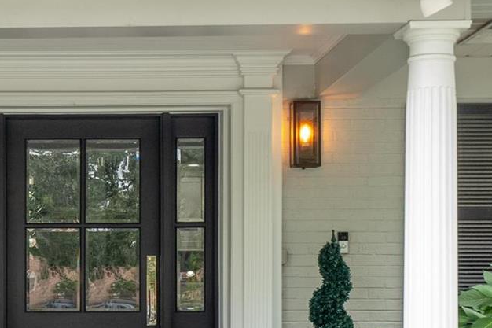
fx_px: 1257
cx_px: 61
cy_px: 264
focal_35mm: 92
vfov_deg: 14.8
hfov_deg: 21.7
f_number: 8
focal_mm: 18
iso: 400
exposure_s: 1/25
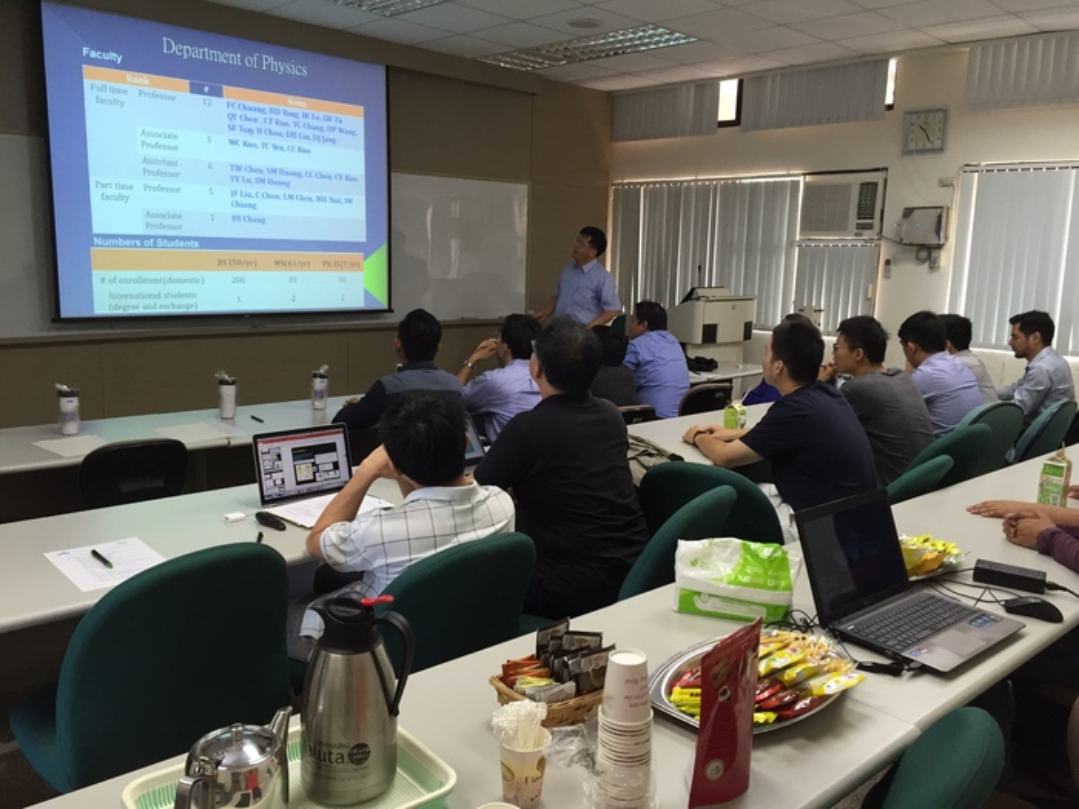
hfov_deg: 61.7
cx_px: 540
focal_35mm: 29
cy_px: 404
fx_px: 904
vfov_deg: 48.2
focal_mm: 4.15
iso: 50
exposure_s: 1/30
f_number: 2.2
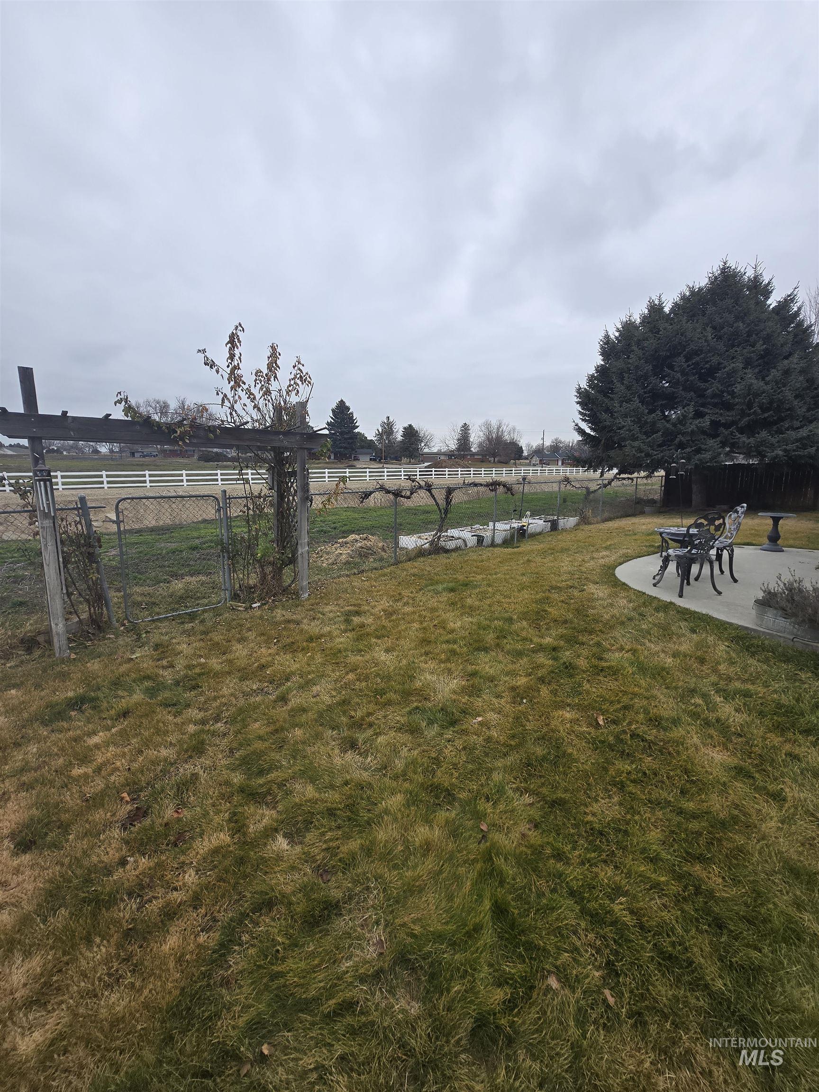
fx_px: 410
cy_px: 546
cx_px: 410
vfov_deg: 106.2
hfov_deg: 89.9
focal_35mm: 13
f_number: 2.2
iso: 25
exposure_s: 1/285
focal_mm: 1.7
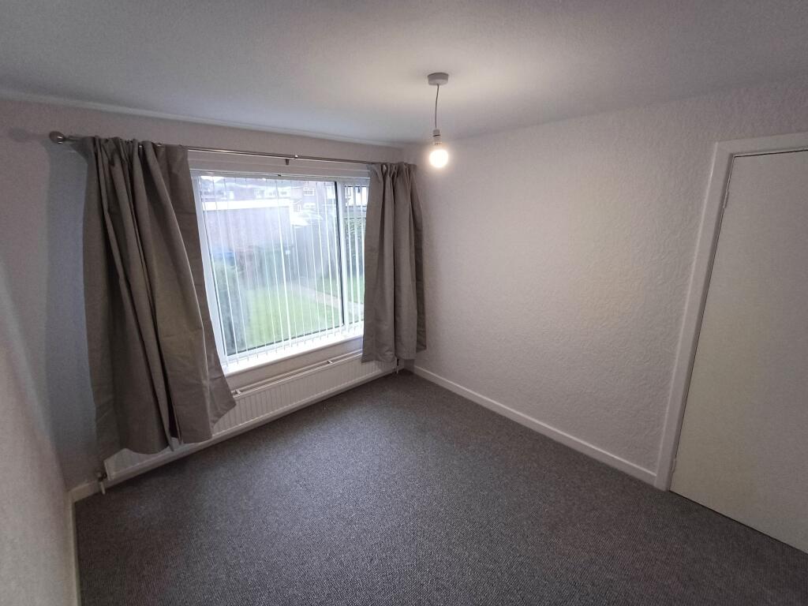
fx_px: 373
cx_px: 404
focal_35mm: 16
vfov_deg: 78.1
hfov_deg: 94.5
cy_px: 303
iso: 200
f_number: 2.2
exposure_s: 1/50
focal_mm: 1.64
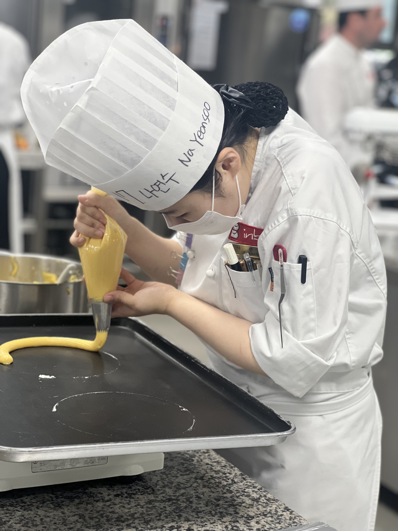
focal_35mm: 77
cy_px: 266
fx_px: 1180
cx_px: 199
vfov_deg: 25.3
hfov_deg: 19.1
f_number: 2.8
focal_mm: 9
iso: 160
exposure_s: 1/60
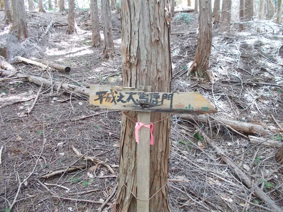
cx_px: 142
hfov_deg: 67.3
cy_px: 106
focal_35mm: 26
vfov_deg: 53.1
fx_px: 213
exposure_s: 1/25
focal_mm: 4.6
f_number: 3.2
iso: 160
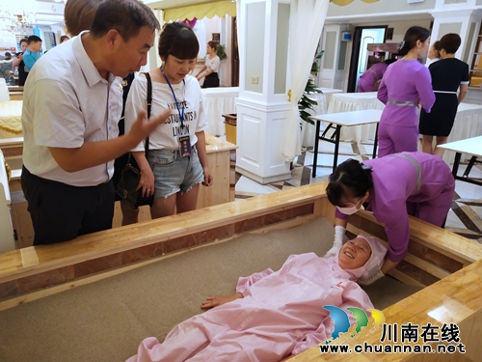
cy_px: 181
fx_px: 418
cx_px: 241
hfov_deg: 60.0
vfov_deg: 46.8
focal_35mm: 30
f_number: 1.8
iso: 433
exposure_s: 1/33.3
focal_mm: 3.95
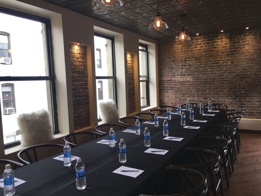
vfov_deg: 48.2
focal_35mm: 29
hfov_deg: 61.7
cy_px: 98
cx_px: 130
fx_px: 219
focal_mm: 4.15
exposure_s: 1/40
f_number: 2.2
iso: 25
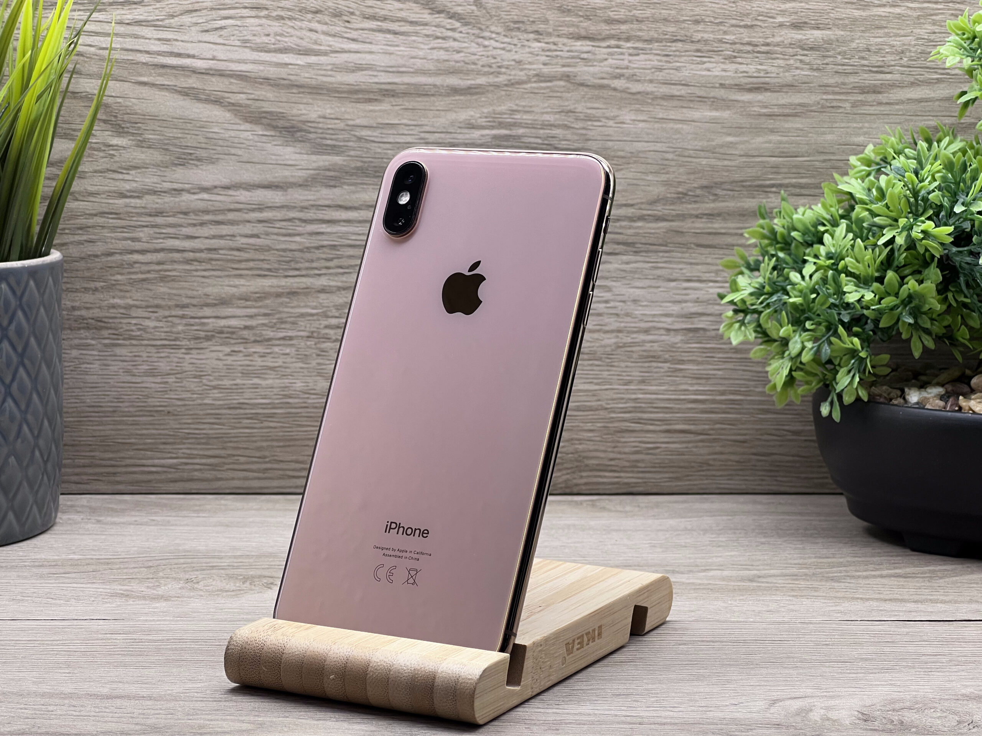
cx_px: 491
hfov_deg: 25.3
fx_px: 2184
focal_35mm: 77
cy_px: 368
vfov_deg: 19.1
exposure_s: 1/100
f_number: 2.8
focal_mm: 9
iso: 80
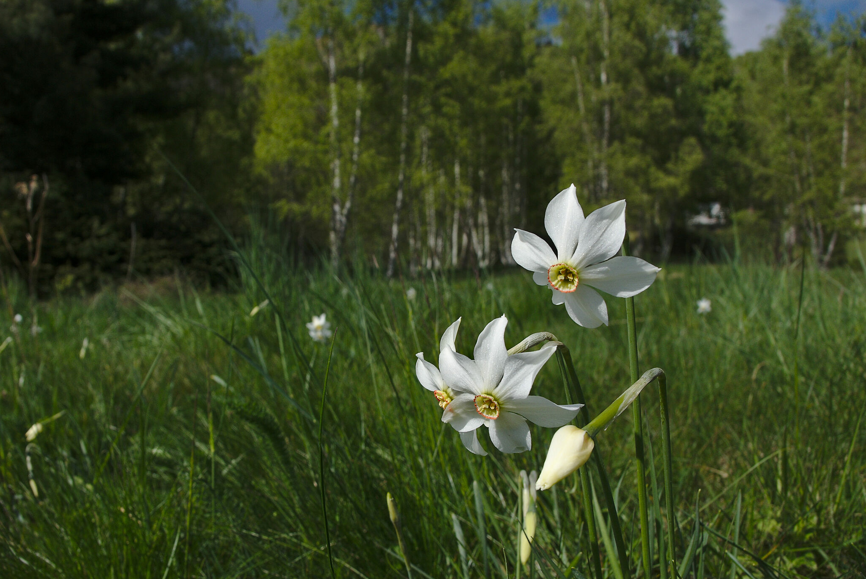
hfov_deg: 65.2
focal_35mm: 28
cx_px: 378
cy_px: 311
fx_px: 674
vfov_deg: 46.4
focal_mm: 8.8
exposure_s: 1/1000
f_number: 5
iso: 80
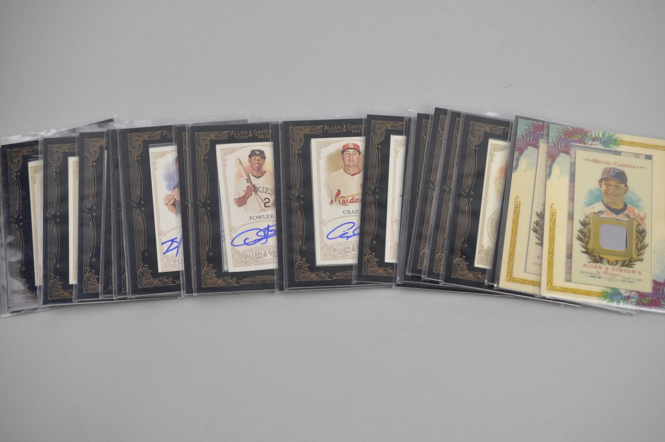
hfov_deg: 33.4
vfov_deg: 22.6
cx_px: 332
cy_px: 221
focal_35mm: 60
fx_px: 1107
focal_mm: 40
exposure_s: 1/80
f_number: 4.5
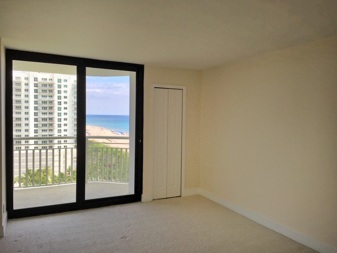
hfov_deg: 61.7
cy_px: 126
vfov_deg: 48.2
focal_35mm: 29
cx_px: 168
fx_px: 282
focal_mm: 4.15
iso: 32
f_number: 2.2
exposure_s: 1/243
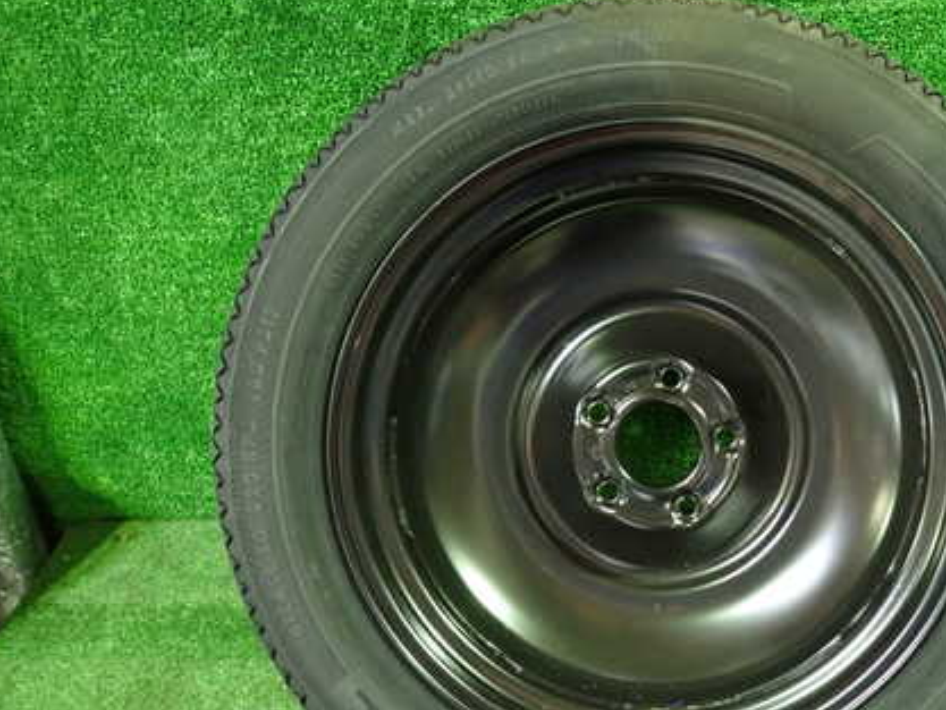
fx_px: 984
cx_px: 660
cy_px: 442
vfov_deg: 39.4
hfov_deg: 50.1
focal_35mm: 36
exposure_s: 1/25
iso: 800
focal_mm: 4.5
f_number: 2
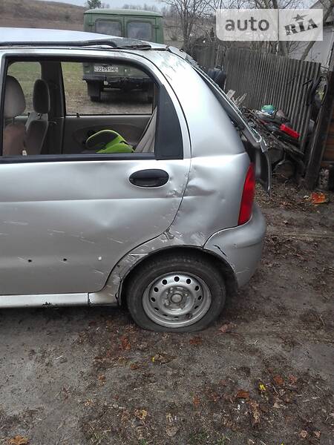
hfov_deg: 51.4
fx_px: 347
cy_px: 222
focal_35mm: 27
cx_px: 167
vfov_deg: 65.3
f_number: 2
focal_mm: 3.8
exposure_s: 1/33
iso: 200
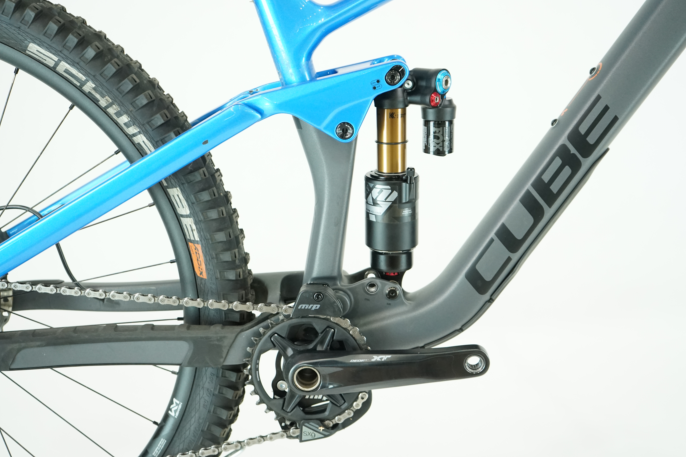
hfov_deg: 41.9
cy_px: 212
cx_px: 349
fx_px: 896
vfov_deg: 28.6
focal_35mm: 47
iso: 2500
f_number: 5
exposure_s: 1/200
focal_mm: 43
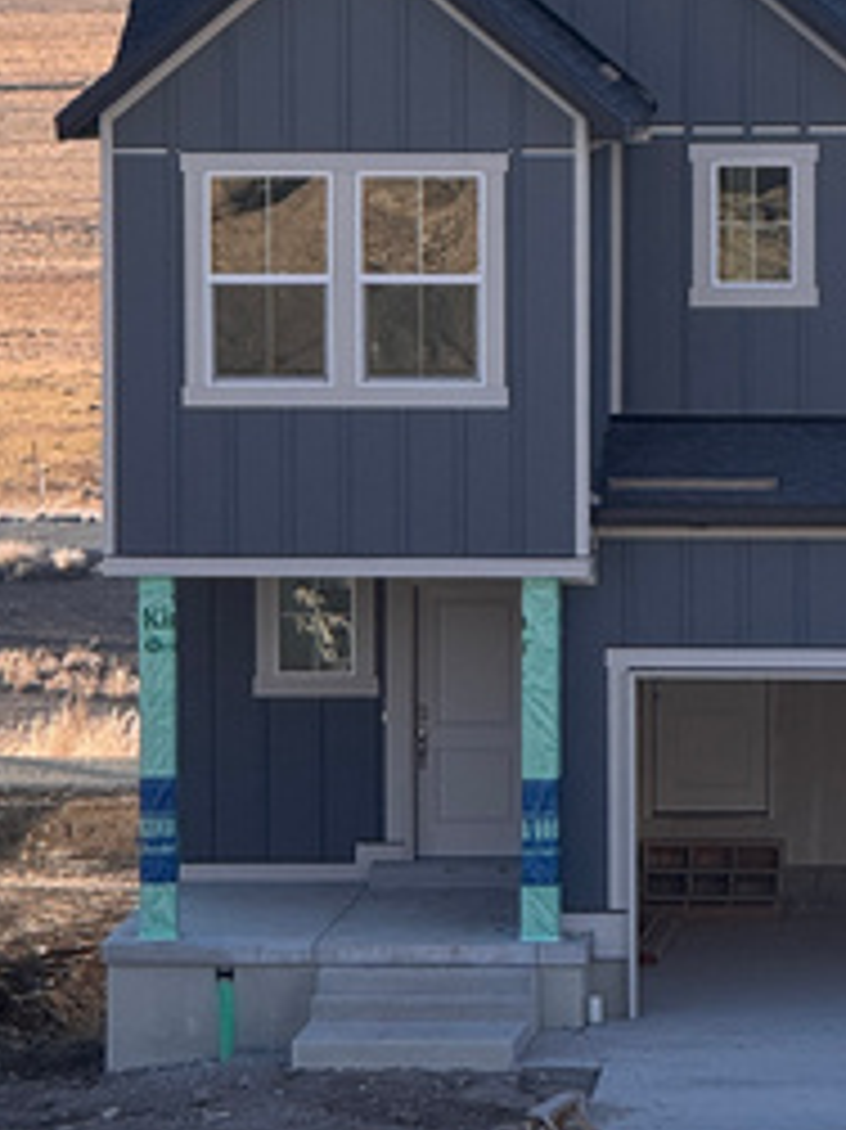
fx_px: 11969
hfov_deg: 4.0
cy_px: 225
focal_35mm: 367
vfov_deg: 5.4
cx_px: 738
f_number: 2.8
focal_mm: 15.66
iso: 50
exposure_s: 1/576
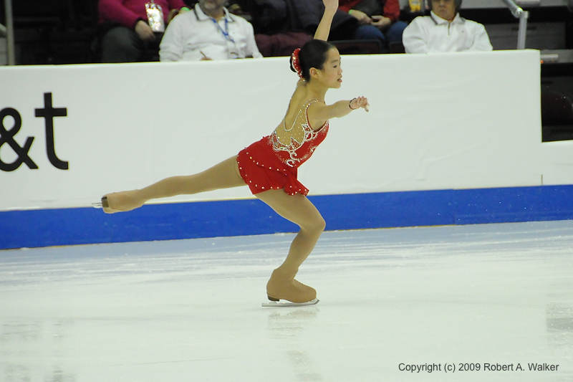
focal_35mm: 255
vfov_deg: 5.4
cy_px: 191
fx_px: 4058
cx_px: 286
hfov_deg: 8.1
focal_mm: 170
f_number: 5.6
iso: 3200
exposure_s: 1/1000
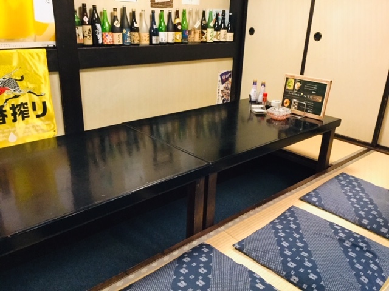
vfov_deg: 45.4
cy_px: 146
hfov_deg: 58.4
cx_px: 194
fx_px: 348
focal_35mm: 31
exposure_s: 1/15
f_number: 2.4
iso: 400
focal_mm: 3.3
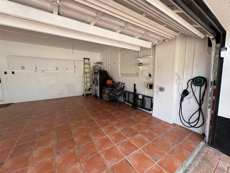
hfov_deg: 102.1
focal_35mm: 14
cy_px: 86
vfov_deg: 85.7
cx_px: 115
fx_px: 93
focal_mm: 2.22
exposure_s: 1/166
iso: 40
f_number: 2.2
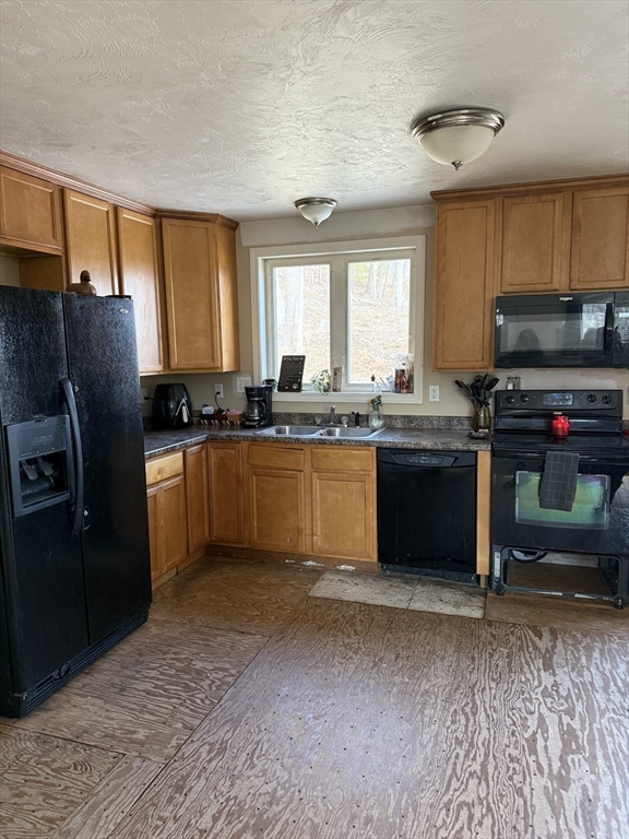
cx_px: 314
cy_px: 420
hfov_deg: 56.8
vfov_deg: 71.6
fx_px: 581
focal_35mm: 24
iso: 320
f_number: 1.78
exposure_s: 1/60
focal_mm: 6.76
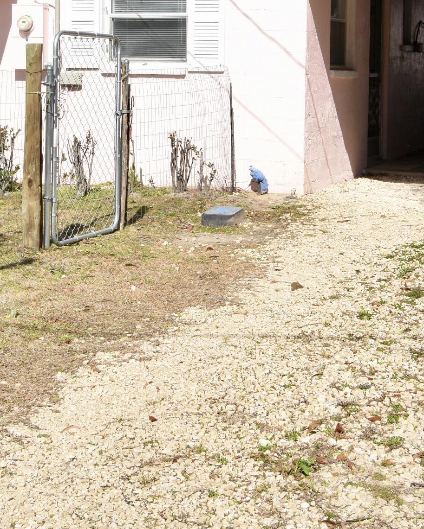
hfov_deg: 20.7
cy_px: 80
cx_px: 208
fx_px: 1161
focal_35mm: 74
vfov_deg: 25.1
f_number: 11
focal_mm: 20
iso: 200
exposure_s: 1/200
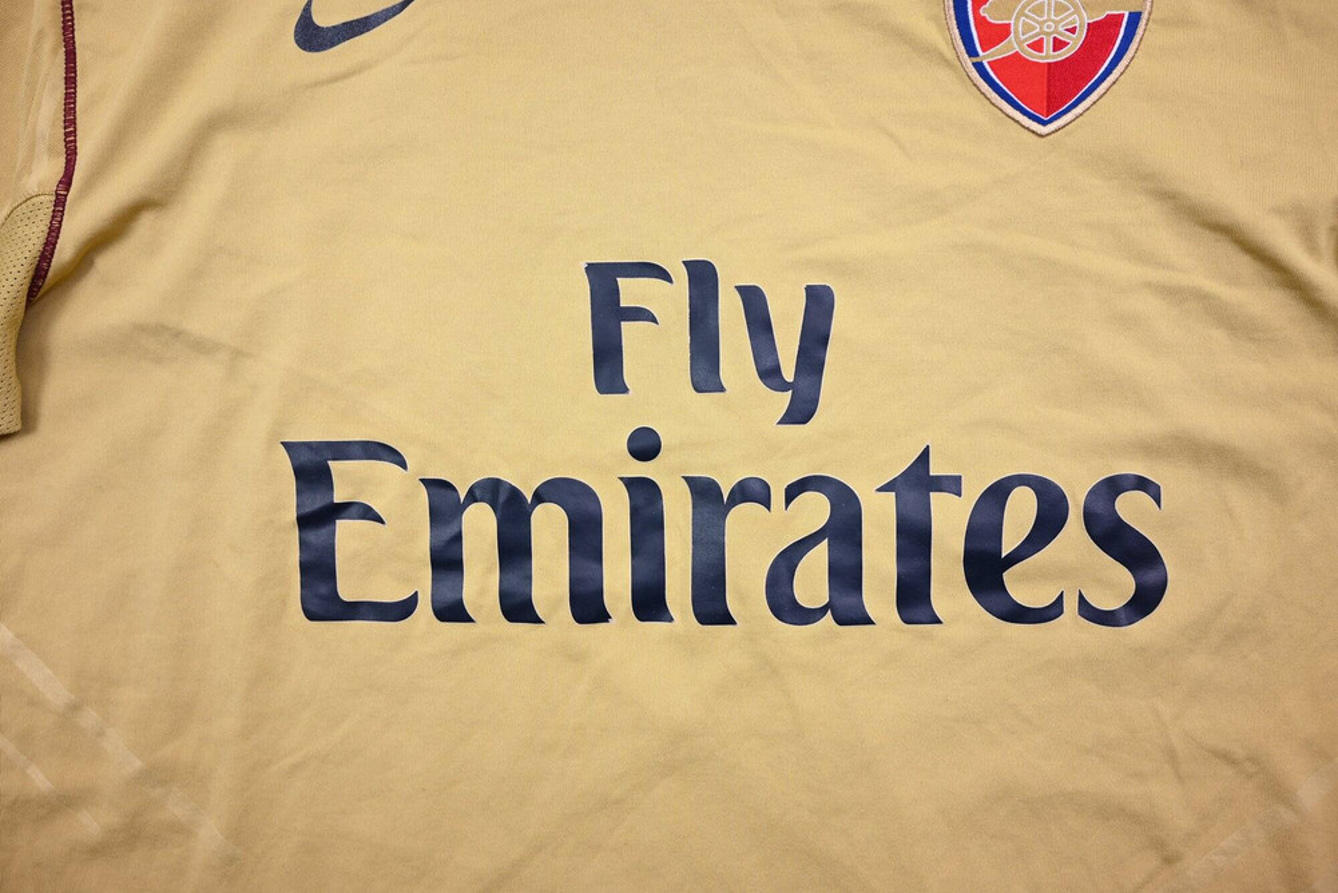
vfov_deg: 53.2
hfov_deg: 73.7
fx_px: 892
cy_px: 446
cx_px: 669
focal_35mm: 24
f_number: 4.5
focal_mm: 24
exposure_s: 1/125
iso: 200
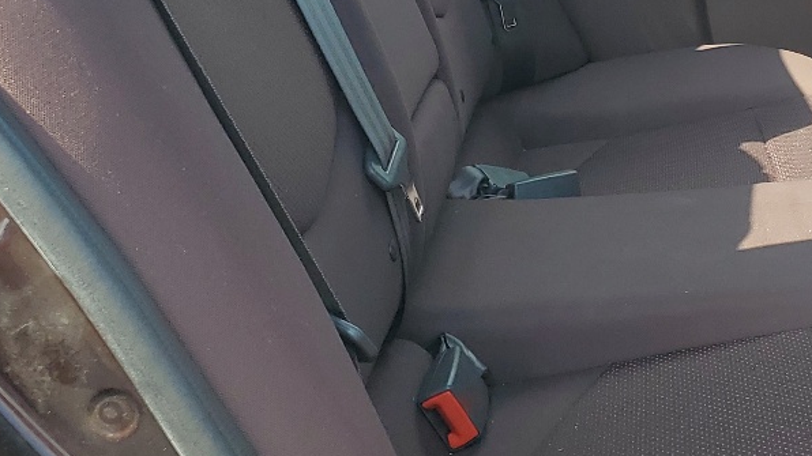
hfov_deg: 26.9
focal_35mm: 76
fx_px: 1636
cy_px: 69
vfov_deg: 15.7
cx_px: 734
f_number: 1.5
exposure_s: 1/556
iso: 50
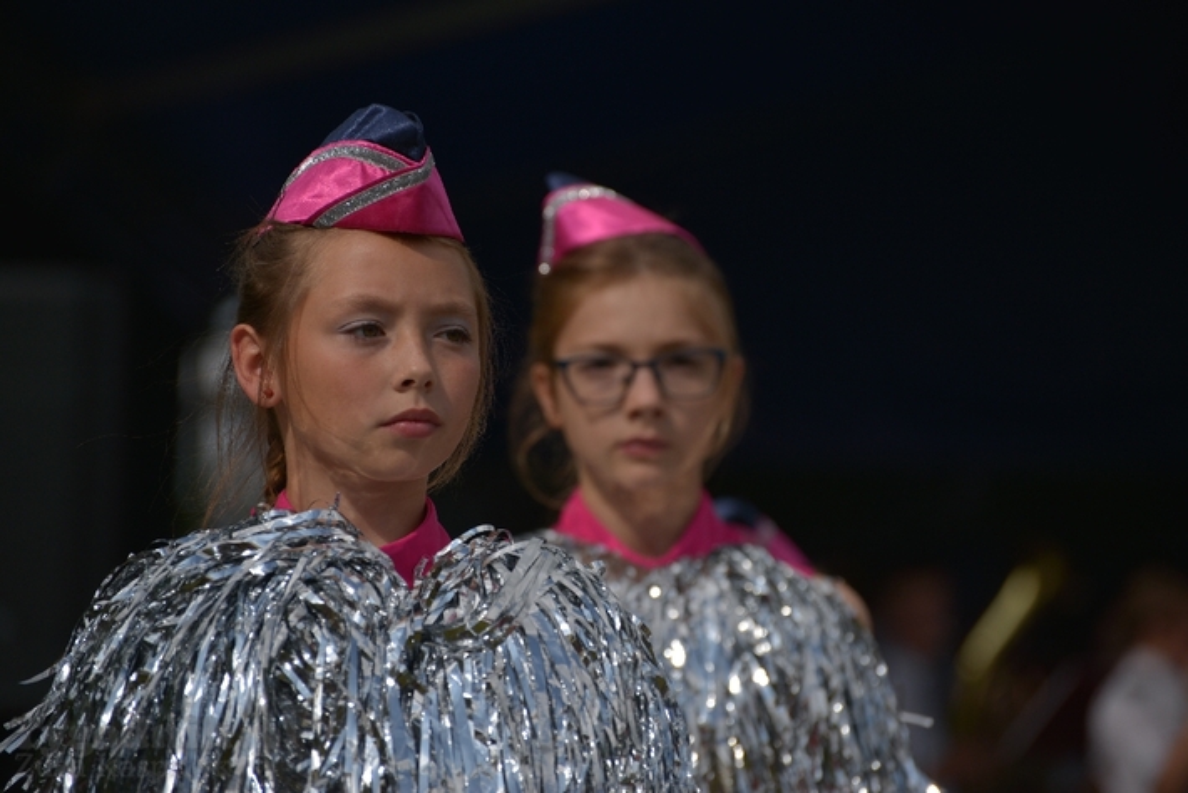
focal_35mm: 185
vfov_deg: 7.4
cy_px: 396
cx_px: 594
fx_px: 6107
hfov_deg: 11.1
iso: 100
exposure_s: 1/3200
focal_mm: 185
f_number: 5.6
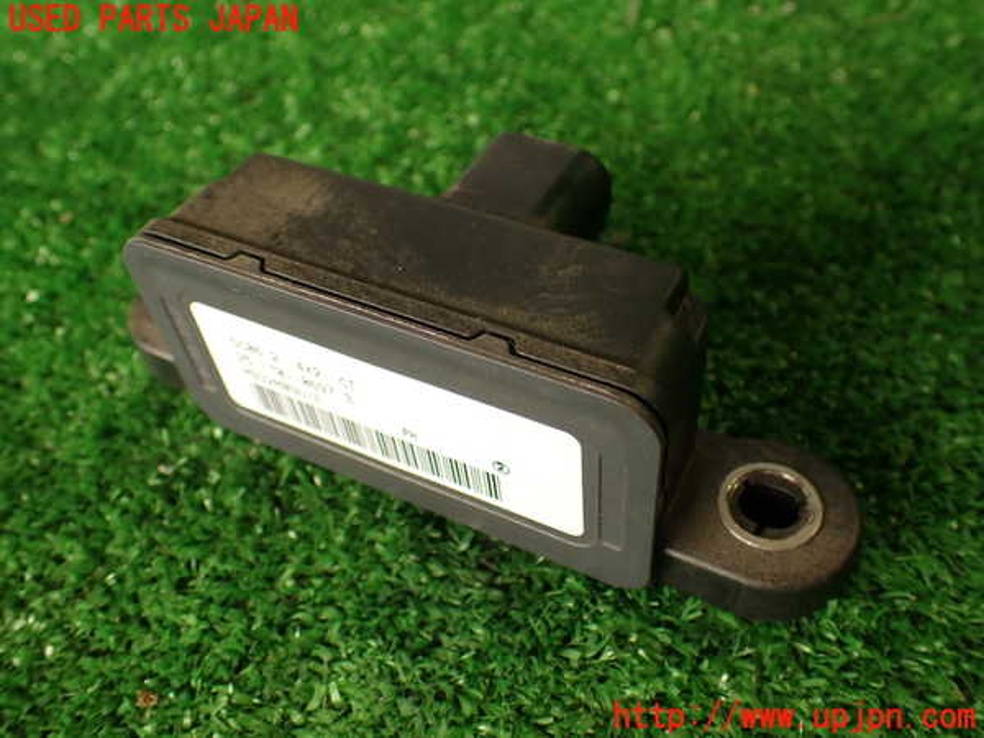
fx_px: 910
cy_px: 369
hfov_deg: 56.8
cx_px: 492
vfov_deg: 44.2
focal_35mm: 32
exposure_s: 1/60
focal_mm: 5.79
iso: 160
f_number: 2.4
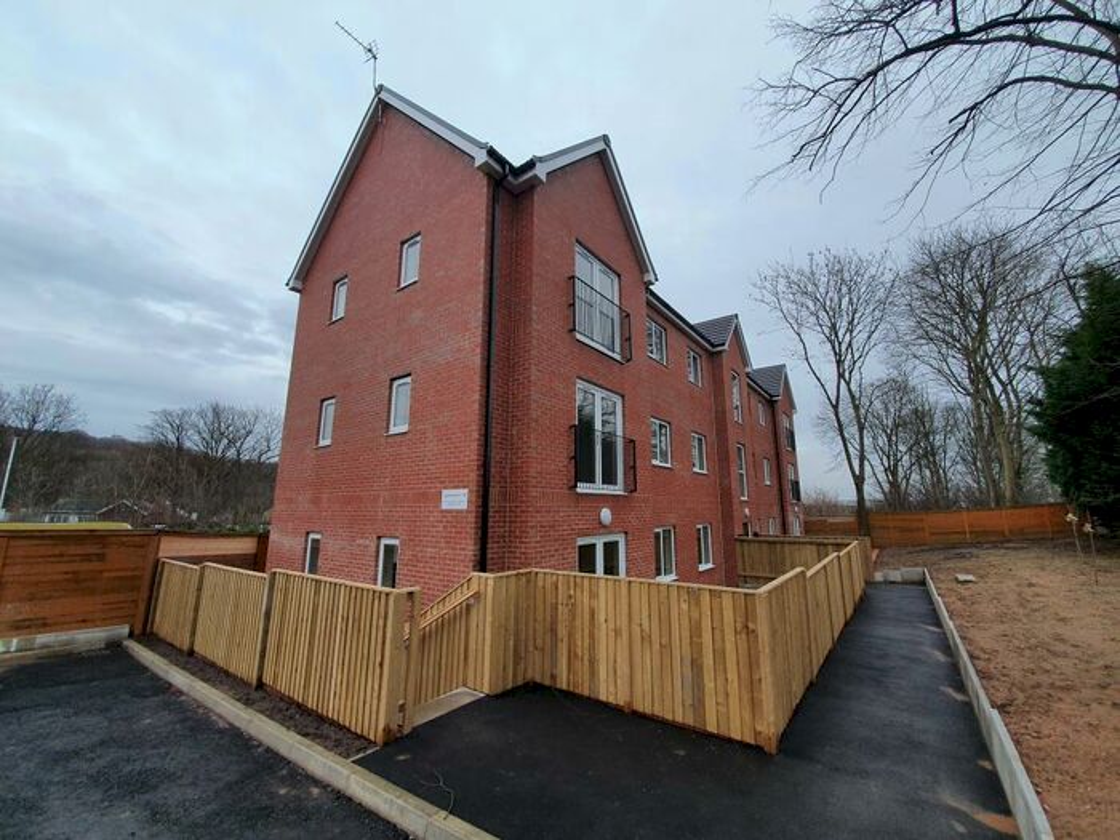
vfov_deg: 89.9
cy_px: 420
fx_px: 421
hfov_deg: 106.2
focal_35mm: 13
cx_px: 560
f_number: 2.2
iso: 50
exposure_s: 1/206
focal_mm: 1.8
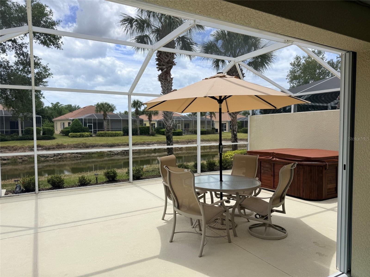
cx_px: 185
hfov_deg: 71.6
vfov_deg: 56.8
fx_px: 257
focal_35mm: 24
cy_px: 138
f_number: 1.78
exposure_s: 1/4673
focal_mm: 6.76
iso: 80
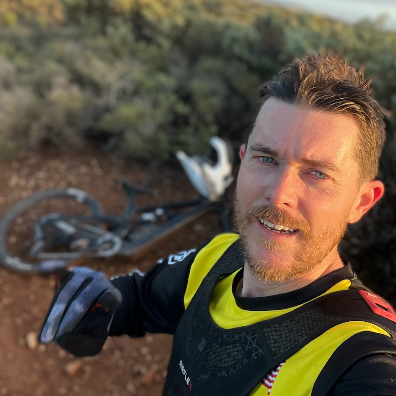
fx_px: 466
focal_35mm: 36
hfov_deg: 46.0
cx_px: 199
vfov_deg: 45.3
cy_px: 129
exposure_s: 1/121
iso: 25
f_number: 2.2
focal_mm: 2.71
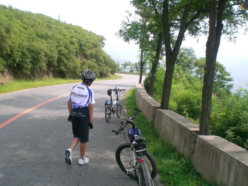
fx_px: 272
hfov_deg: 49.0
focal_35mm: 38
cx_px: 124
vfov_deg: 37.7
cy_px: 93
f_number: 4.4
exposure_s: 1/200
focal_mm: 6.3
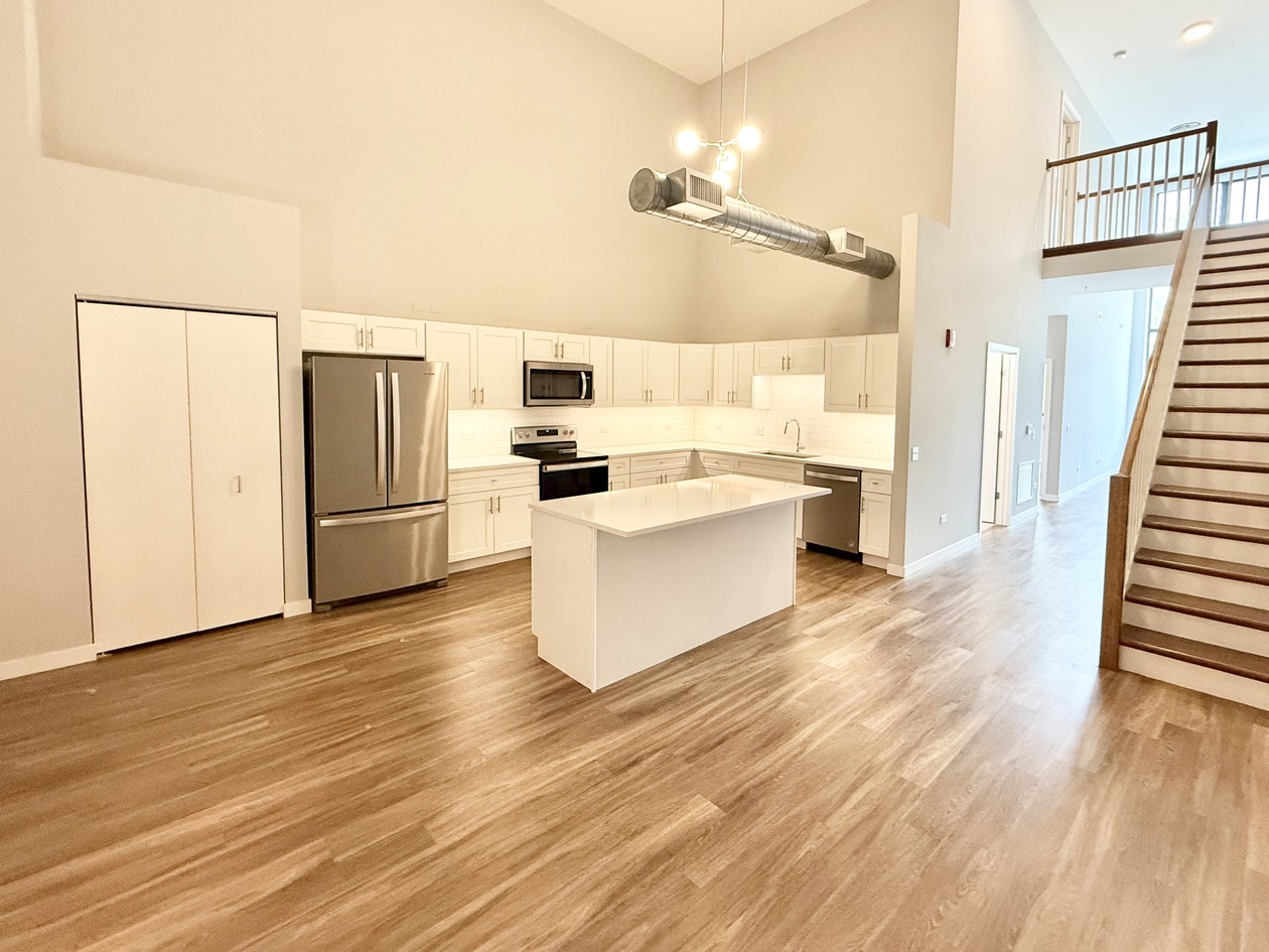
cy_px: 425
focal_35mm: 16
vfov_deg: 77.9
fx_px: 587
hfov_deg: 94.2
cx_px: 693
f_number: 2.2
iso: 320
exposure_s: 1/60
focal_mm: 2.22
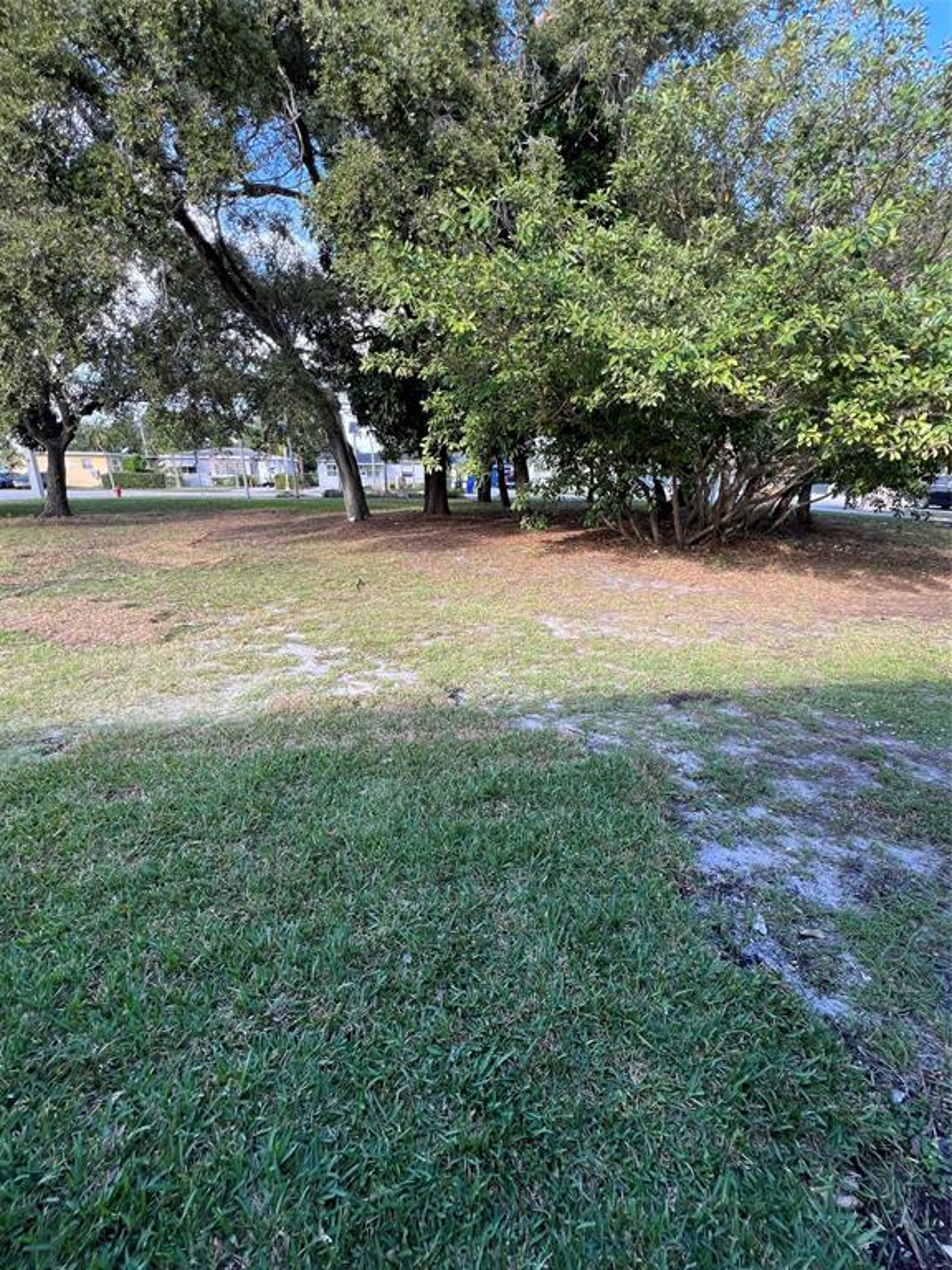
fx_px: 477
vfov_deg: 106.2
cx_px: 476
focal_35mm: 13
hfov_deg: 89.9
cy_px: 635
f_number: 1.8
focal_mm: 1.57
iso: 32
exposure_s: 1/192
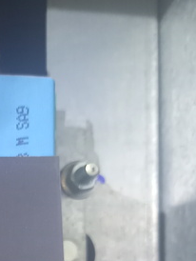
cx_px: -88
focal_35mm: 85
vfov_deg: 20.4
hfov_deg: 16.1
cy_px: 365
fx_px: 641
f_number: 2
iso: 400
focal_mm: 4.6
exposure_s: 1/50
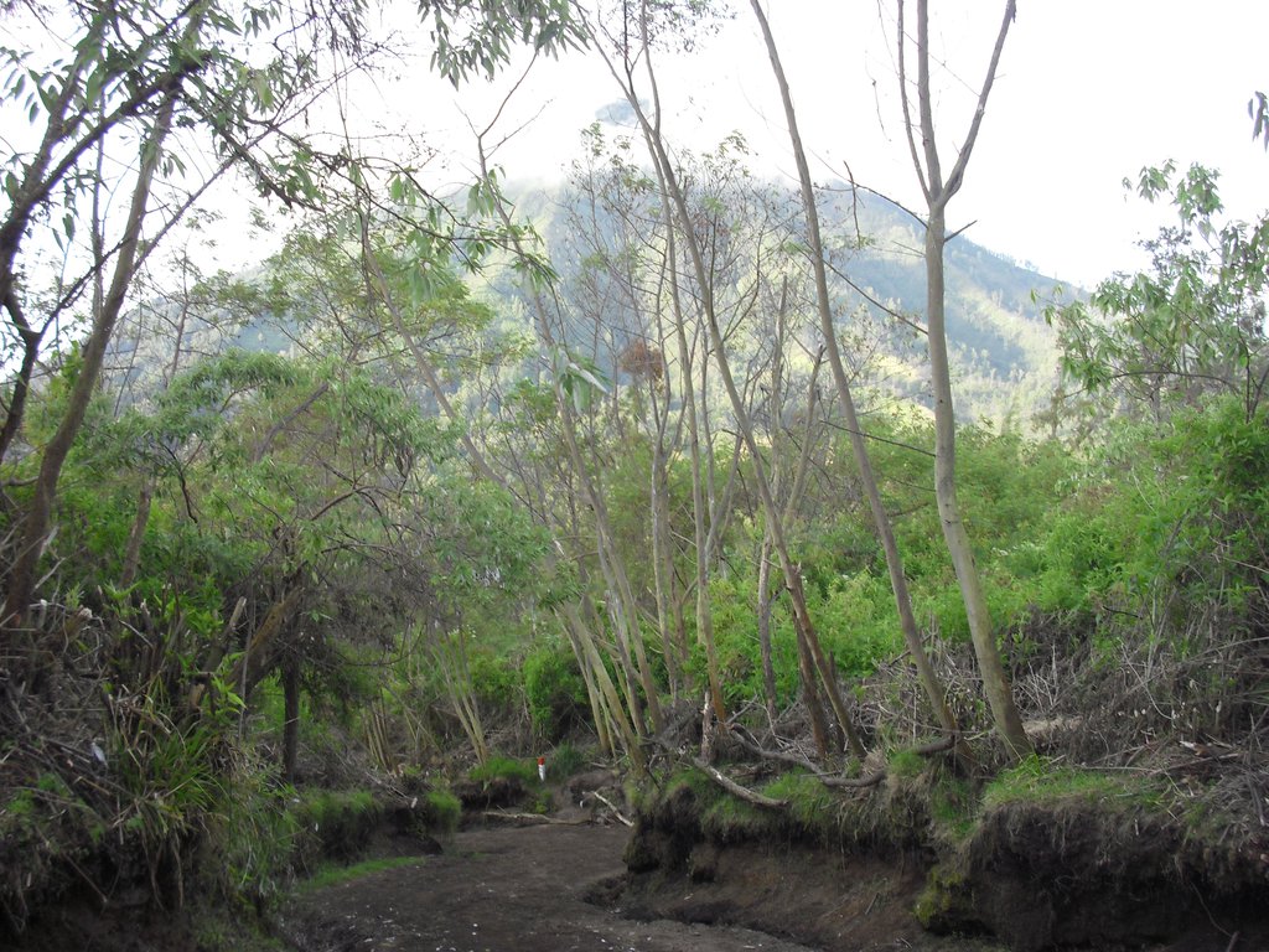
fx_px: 1393
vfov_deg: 37.7
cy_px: 476
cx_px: 634
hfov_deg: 49.0
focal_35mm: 38
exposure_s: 1/125
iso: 100
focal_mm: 6.2
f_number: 2.8
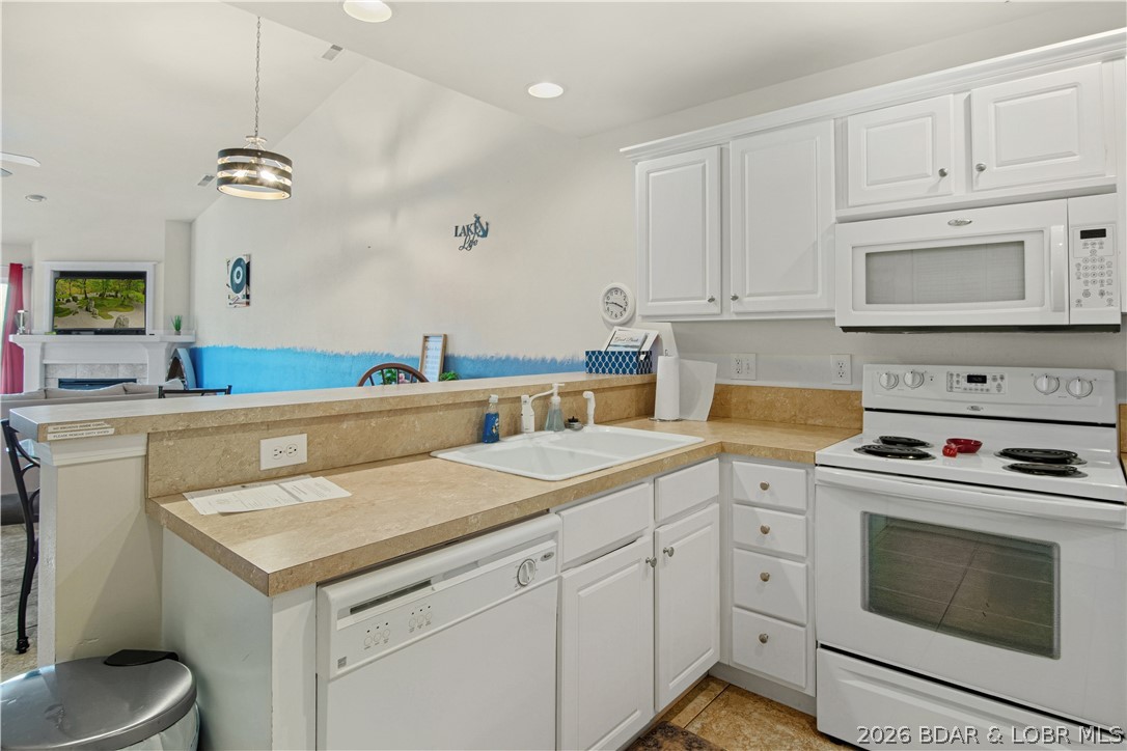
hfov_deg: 85.4
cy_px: 376
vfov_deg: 63.2
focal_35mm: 20
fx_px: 610
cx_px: 564
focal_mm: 13
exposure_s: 1/125
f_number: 7.1
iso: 320
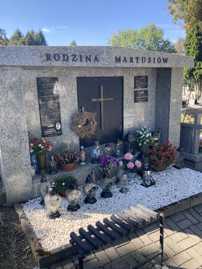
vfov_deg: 63.4
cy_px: 134
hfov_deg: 49.7
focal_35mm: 28
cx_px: 101
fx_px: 218
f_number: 1.8
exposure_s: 1/382
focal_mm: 3.99
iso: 20
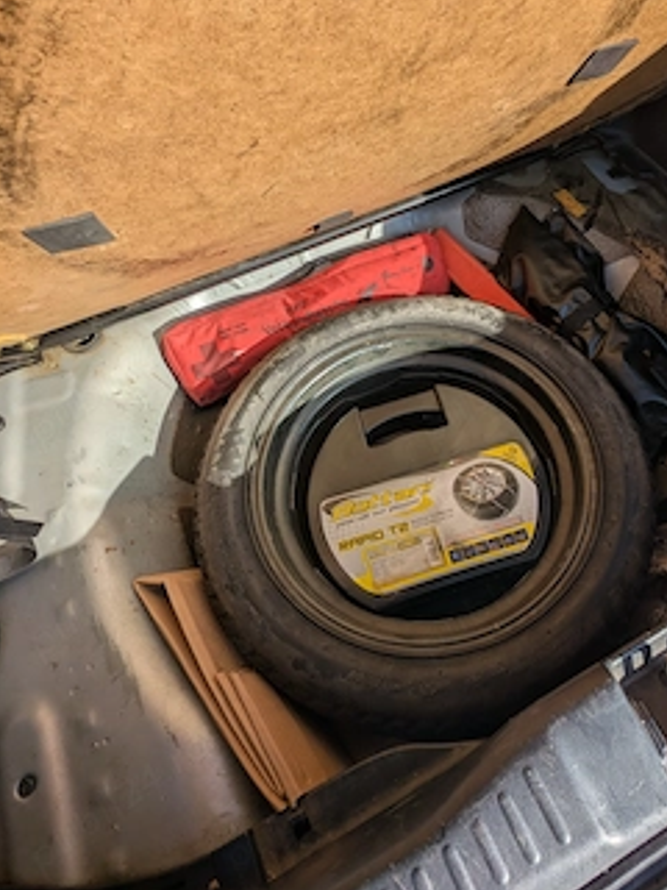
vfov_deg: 81.7
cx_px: 411
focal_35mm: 20
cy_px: 423
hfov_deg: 65.1
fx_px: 514
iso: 40
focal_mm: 2.35
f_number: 2.2
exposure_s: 1/1431
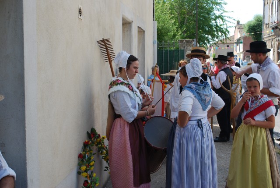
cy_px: 94
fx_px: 374
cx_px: 140
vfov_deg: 28.2
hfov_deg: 41.1
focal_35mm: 48
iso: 100
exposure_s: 1/160
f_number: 6.3
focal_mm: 32
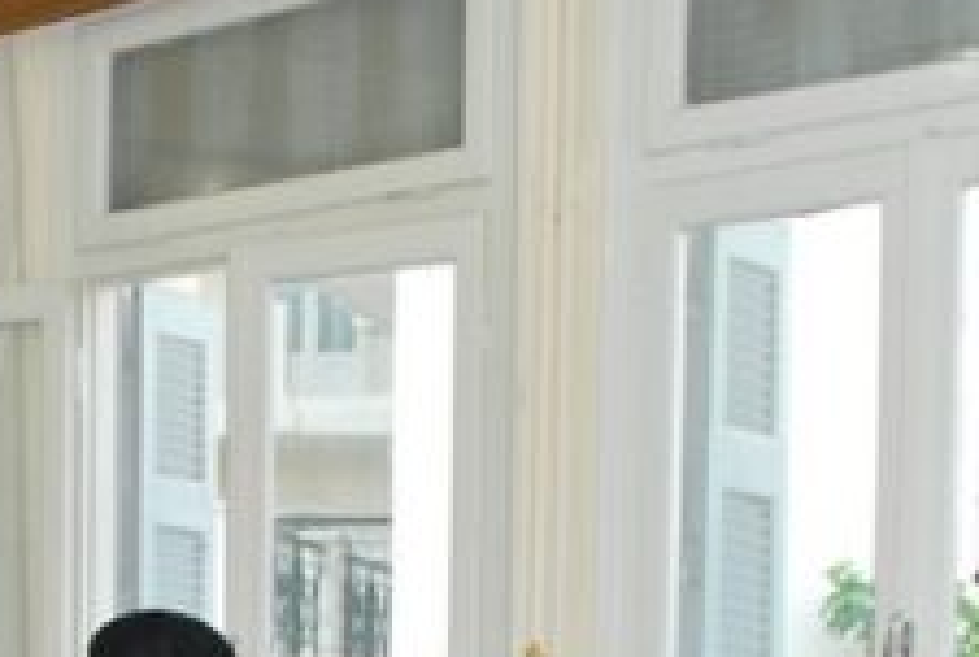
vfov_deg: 11.9
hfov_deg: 18.2
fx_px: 2997
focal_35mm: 110
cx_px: 35
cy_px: 1025
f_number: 5
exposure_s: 1/60
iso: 800
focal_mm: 22
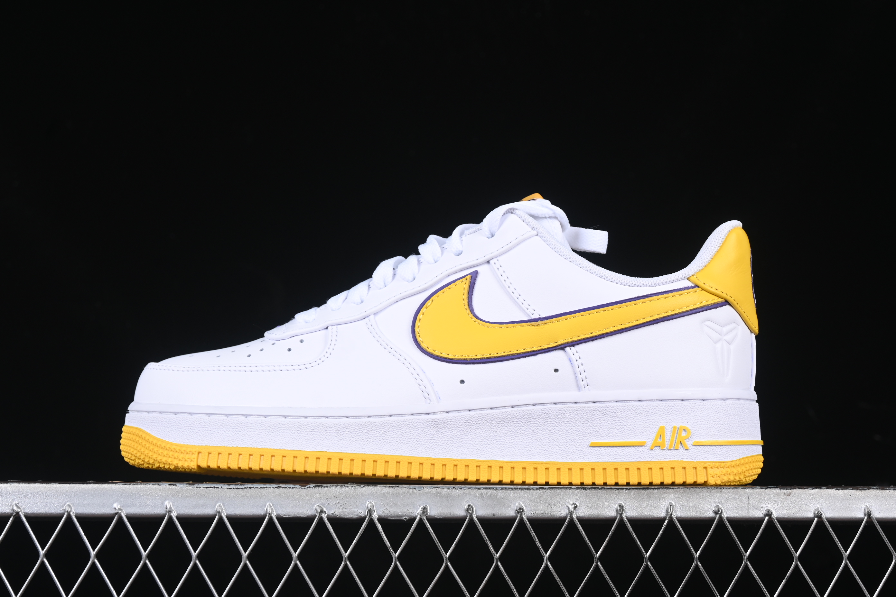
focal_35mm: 75
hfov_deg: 27.0
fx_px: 1867
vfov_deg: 18.2
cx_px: 448
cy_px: 298
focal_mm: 50
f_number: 8
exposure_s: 1/80
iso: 160
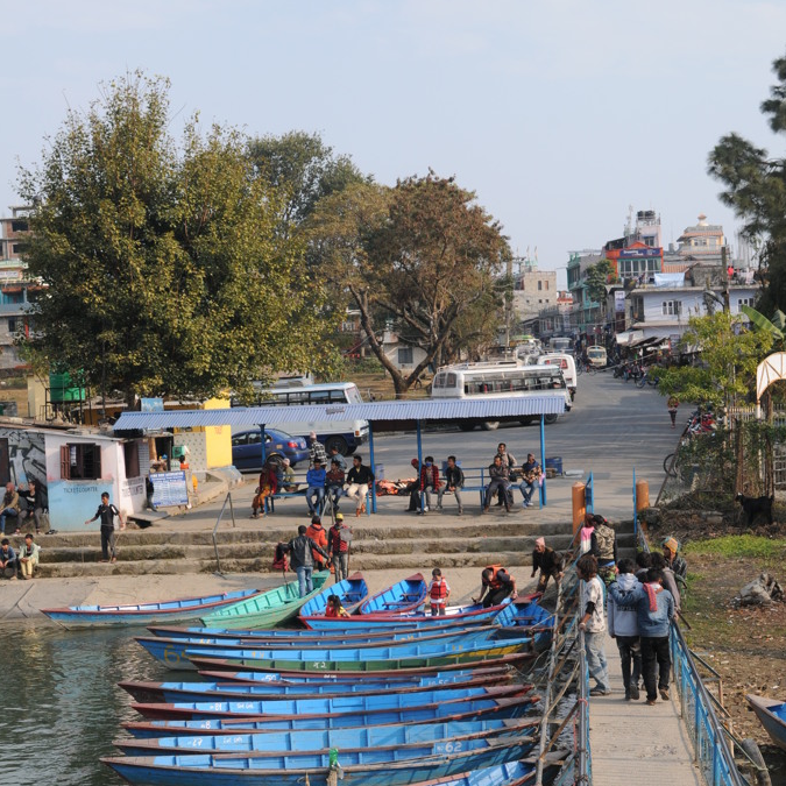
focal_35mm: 68
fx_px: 1738
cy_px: 515
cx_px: 394
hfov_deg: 25.5
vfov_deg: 25.4
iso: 200
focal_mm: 35
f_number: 8
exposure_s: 1/250
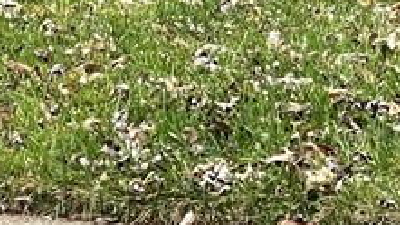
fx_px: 3424
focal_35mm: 323
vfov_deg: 3.7
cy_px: -446
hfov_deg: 6.7
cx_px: 313
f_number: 2.2
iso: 80
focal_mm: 7.5
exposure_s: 1/99
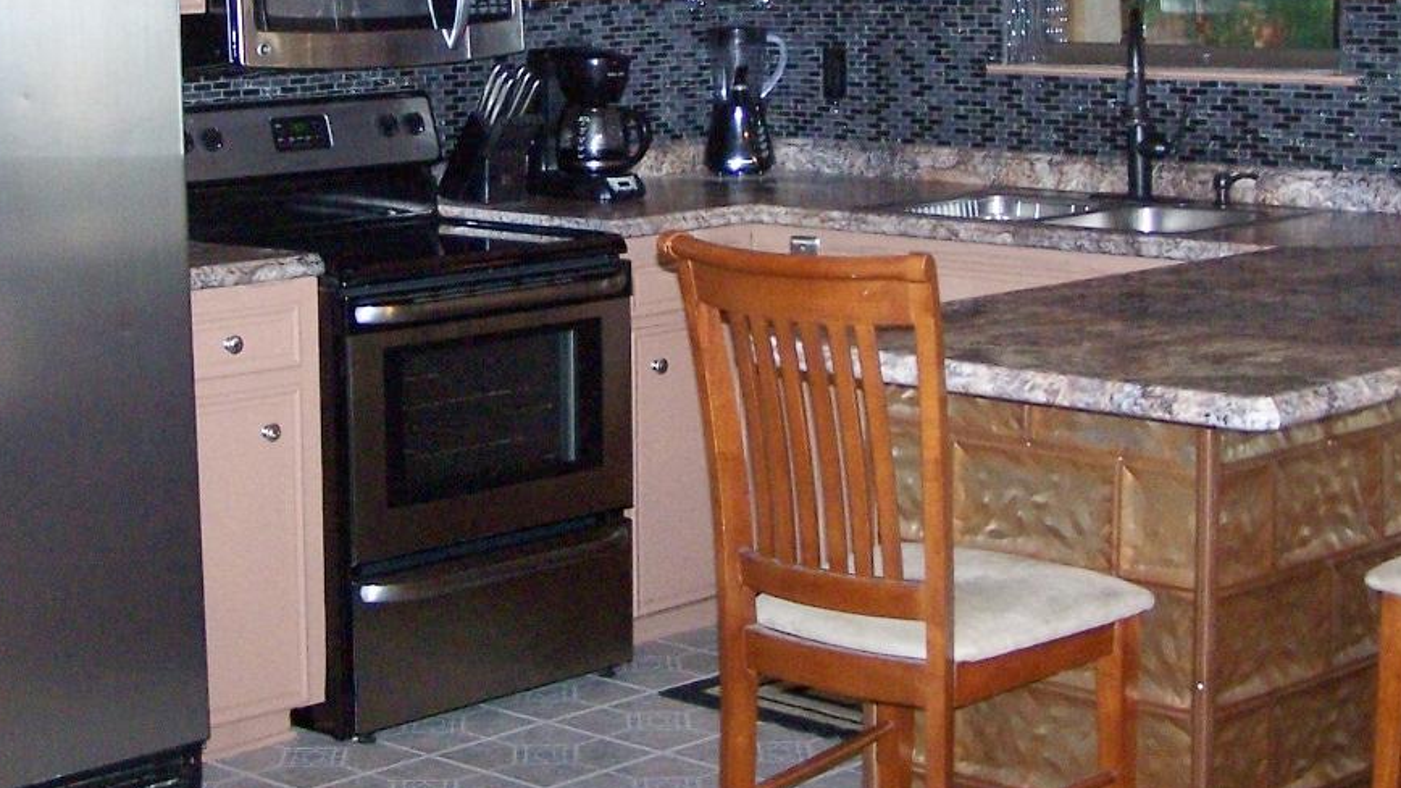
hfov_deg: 28.6
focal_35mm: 74
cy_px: 71
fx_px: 2749
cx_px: 633
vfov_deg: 16.1
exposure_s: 1/60
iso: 140
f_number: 2.8
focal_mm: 6.3
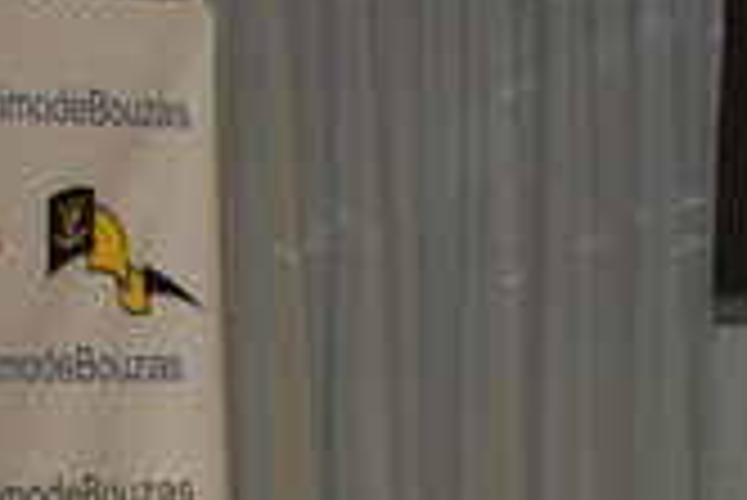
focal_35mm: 259
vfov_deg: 5.3
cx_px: 1210
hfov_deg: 7.8
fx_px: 5379
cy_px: 793
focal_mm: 32
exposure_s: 1/60
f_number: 4.8
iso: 200
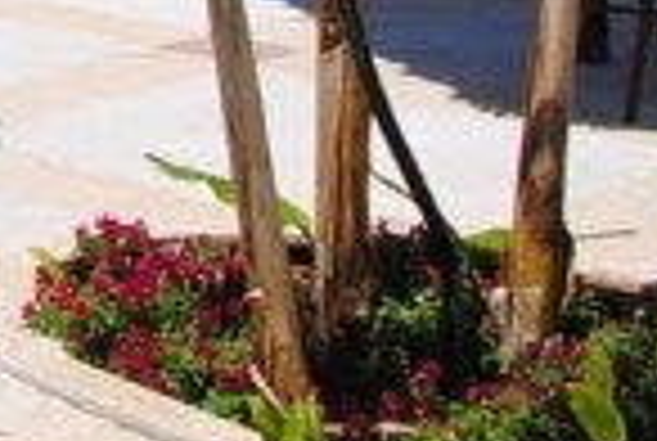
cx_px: -520
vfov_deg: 10.8
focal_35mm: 118
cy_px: -400
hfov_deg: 15.1
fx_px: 2158
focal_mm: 10
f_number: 9
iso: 100
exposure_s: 1/320
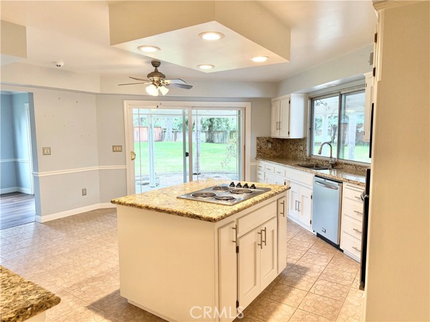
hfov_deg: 71.6
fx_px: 298
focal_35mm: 24
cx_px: 215
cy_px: 161
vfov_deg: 56.8
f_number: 1.78
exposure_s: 1/135
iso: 200
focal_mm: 6.76
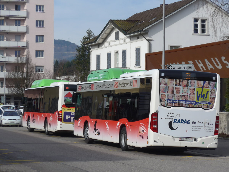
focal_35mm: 117
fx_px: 774
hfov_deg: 16.8
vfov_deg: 12.7
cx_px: 114
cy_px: 86
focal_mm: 22.9
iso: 80
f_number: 5
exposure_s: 1/640
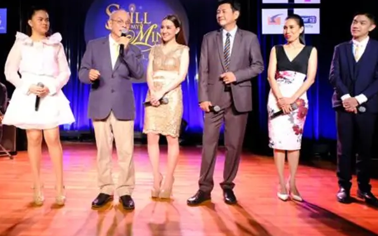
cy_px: 90
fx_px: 330
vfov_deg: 39.2
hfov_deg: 59.0
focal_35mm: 32
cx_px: 145
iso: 12800
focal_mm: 16
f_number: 7.1
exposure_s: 1/125
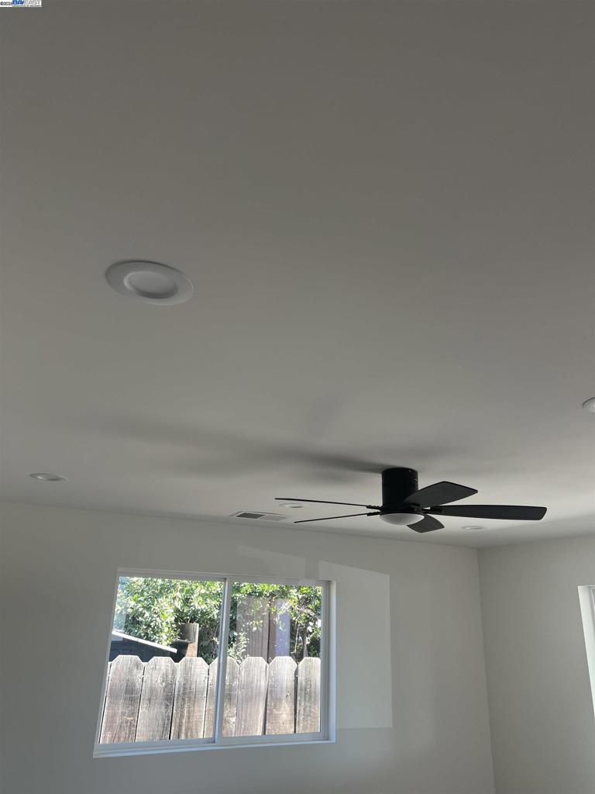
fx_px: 596
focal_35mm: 26
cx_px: 298
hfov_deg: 53.1
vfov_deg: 67.3
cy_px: 397
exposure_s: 1/120
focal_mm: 5.7
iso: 40
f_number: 1.5
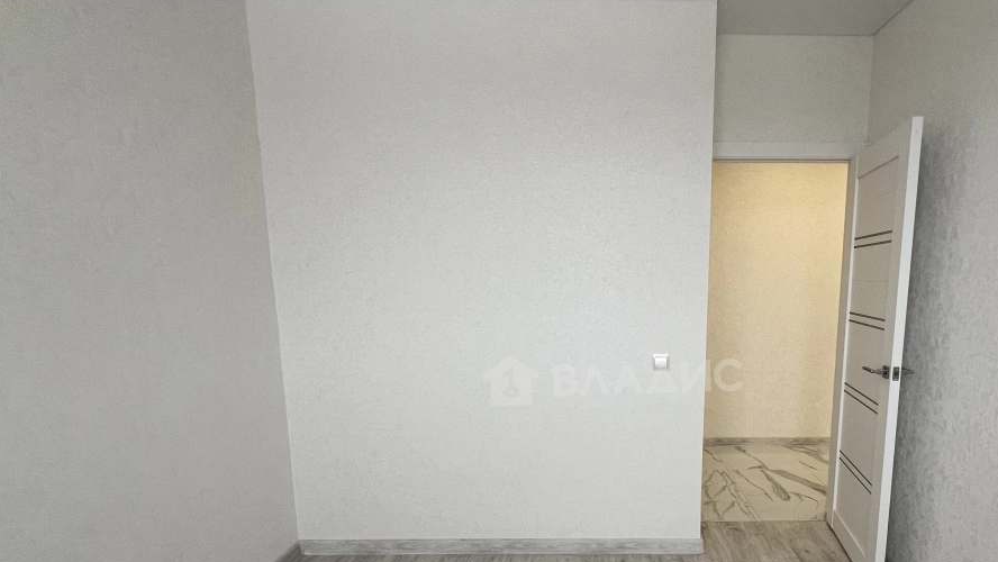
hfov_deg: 85.2
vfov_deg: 54.7
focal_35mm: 20
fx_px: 529
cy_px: 376
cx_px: 614
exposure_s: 1/99
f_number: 1.8
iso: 80
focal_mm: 1.57
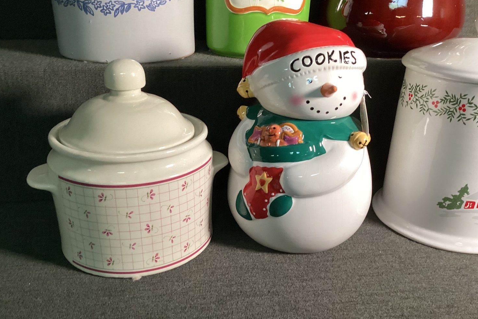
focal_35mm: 33
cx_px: 240
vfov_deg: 40.0
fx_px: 438
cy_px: 172
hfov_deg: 57.2
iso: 200
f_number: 2.4
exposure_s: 1/60
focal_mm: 3.3
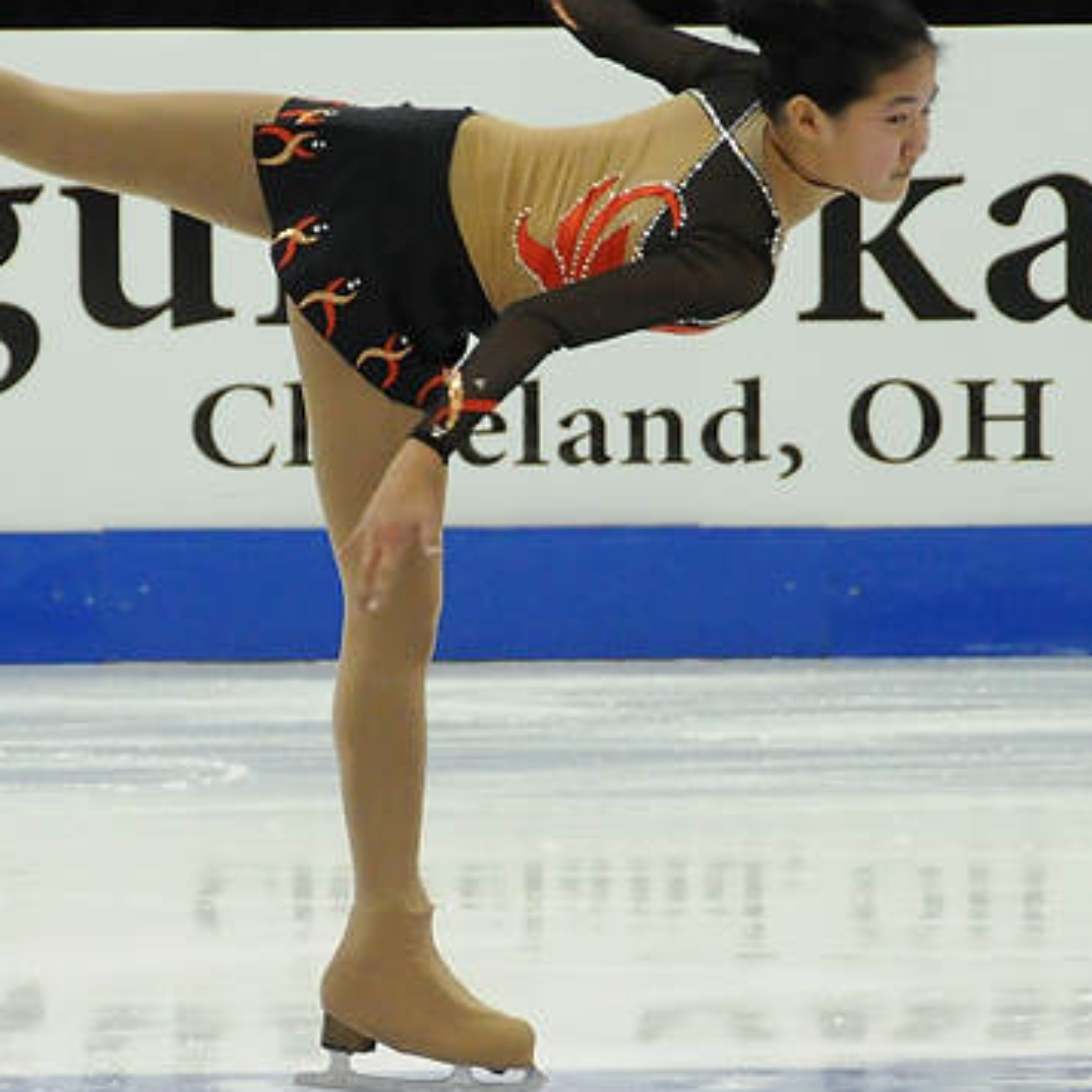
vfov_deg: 4.6
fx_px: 13739
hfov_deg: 4.6
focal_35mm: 385
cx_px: 454
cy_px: 505
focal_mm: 135
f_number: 5.6
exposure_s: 1/640
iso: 3200
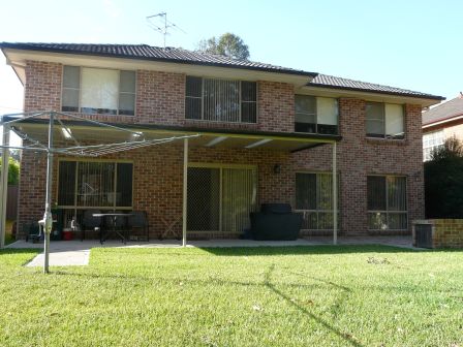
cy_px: 174
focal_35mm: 33
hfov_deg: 55.4
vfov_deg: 42.9
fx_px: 441
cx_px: 232
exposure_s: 1/200
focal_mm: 5.5
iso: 100
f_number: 4
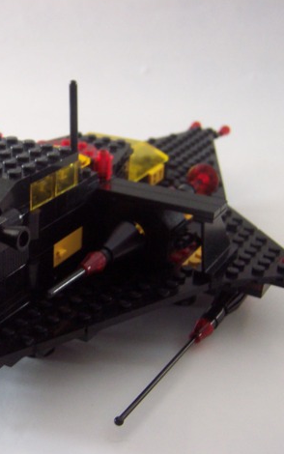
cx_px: -10
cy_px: 223
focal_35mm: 52
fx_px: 644
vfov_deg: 38.9
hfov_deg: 23.7
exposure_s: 1/15
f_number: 2.8
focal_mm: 5.6
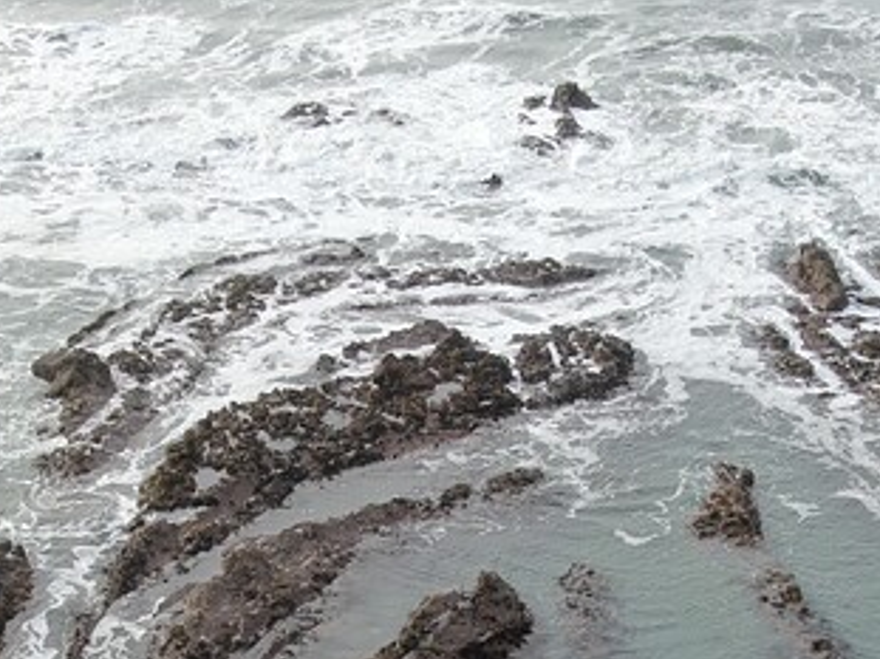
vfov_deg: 16.1
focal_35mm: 90
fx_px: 2287
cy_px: 651
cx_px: 447
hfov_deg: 21.8
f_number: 3.5
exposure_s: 1/320
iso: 100
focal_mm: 7.23
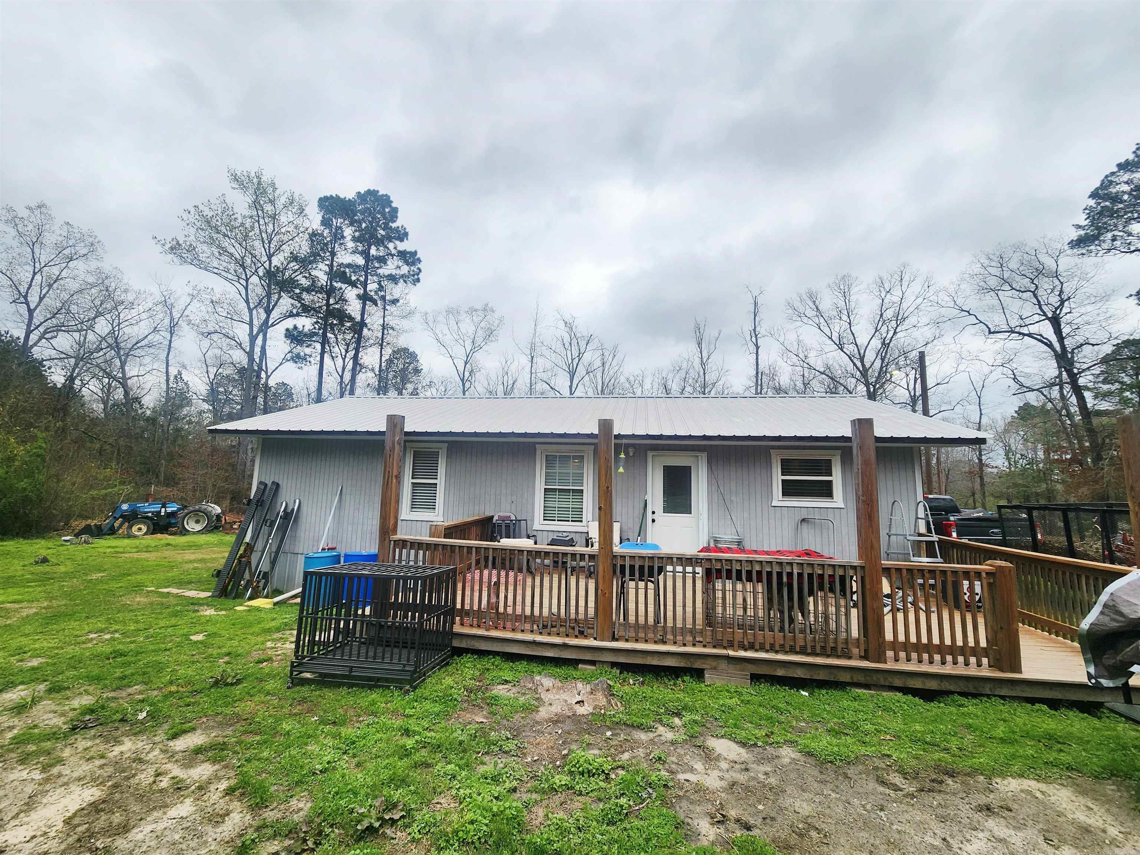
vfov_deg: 89.9
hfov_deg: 106.2
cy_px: 428
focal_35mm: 13
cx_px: 570
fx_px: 428
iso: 50
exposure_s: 1/1250
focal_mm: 2.2
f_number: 2.2
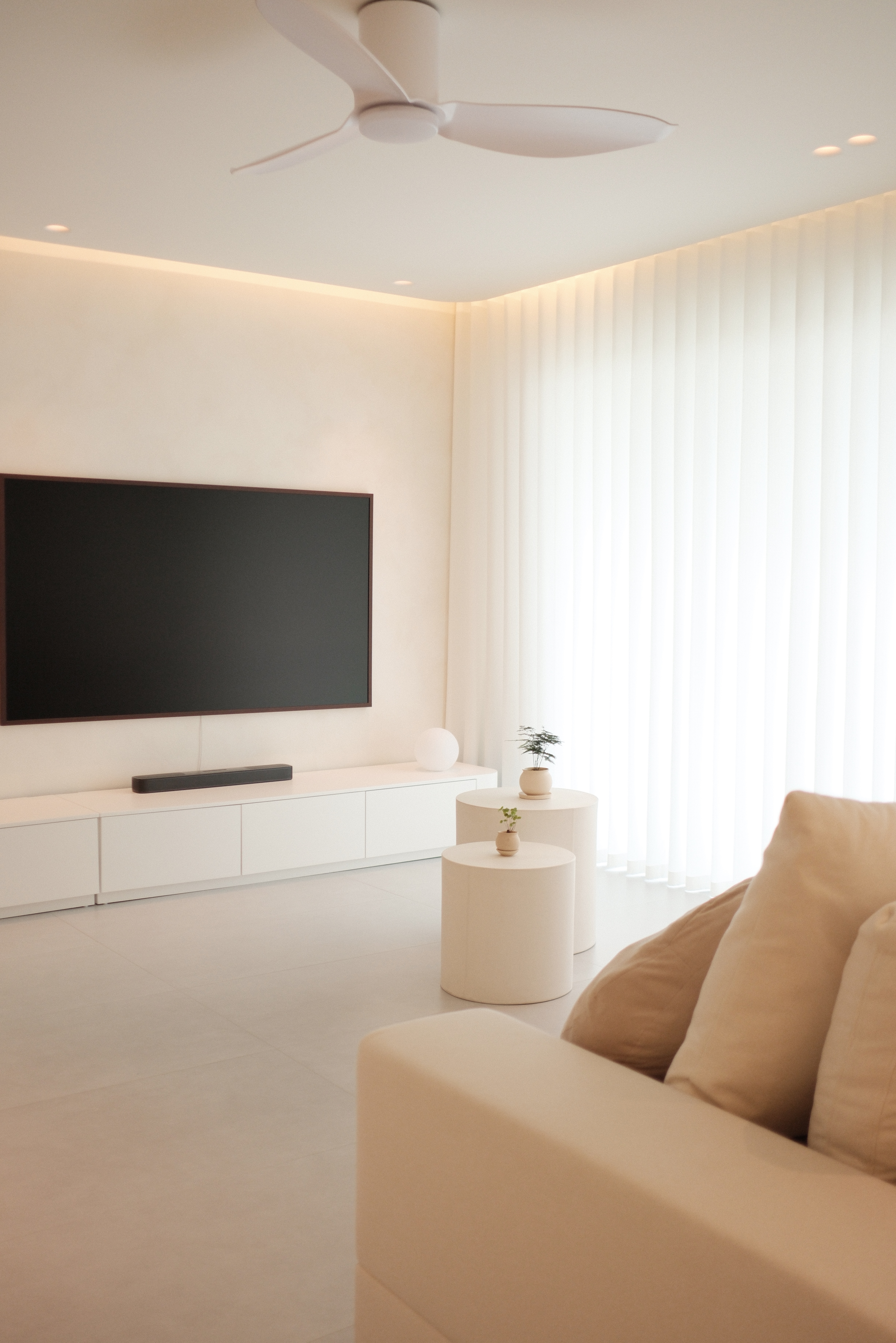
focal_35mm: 35
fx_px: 1307
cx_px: 448
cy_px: 672
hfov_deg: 37.9
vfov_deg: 54.4
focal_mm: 23
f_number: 2
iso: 640
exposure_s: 1/250
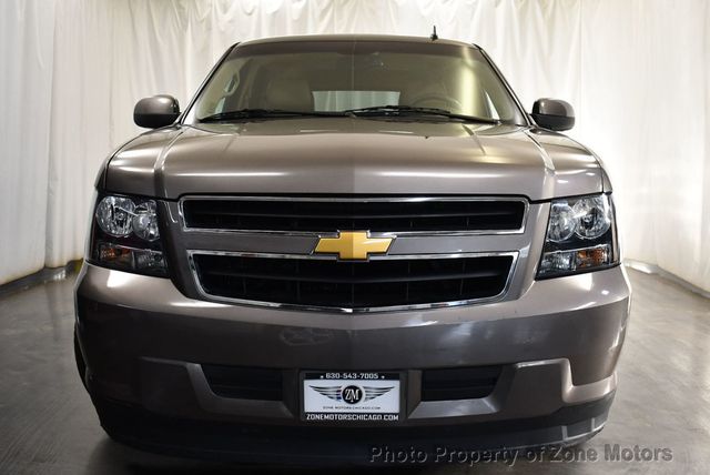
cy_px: 238
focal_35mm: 36
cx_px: 355
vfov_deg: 36.9
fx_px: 711
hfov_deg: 53.1
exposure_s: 1/200
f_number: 3.5
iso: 800
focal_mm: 18
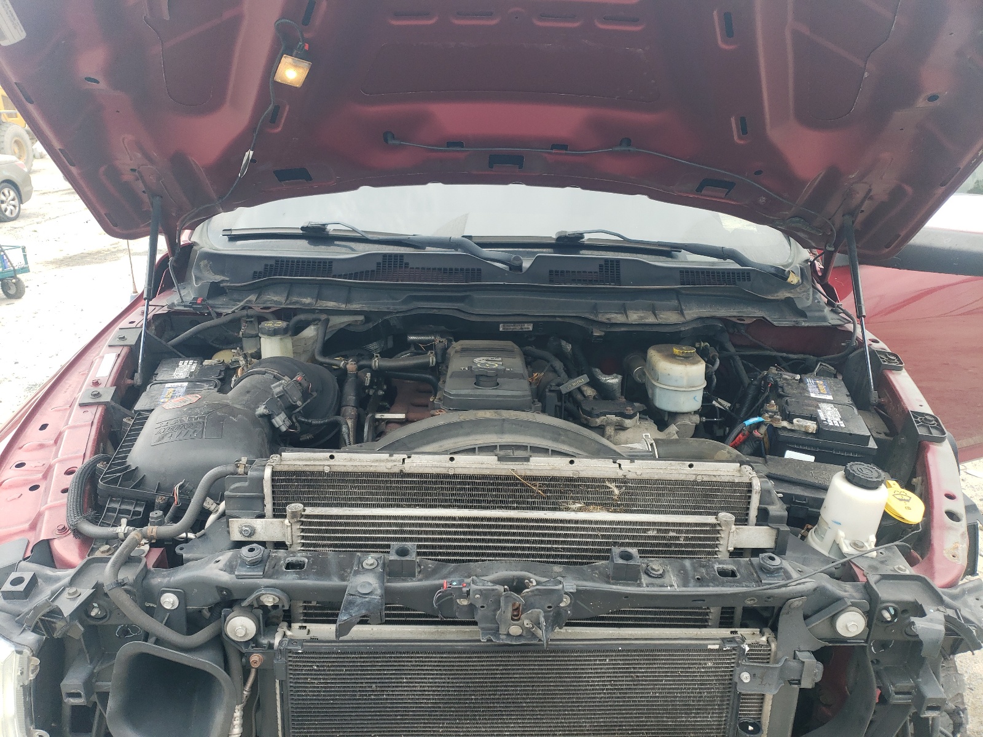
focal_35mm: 26
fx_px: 738
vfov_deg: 53.1
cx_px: 492
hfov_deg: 67.3
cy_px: 368
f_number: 1.5
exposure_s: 1/370
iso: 50
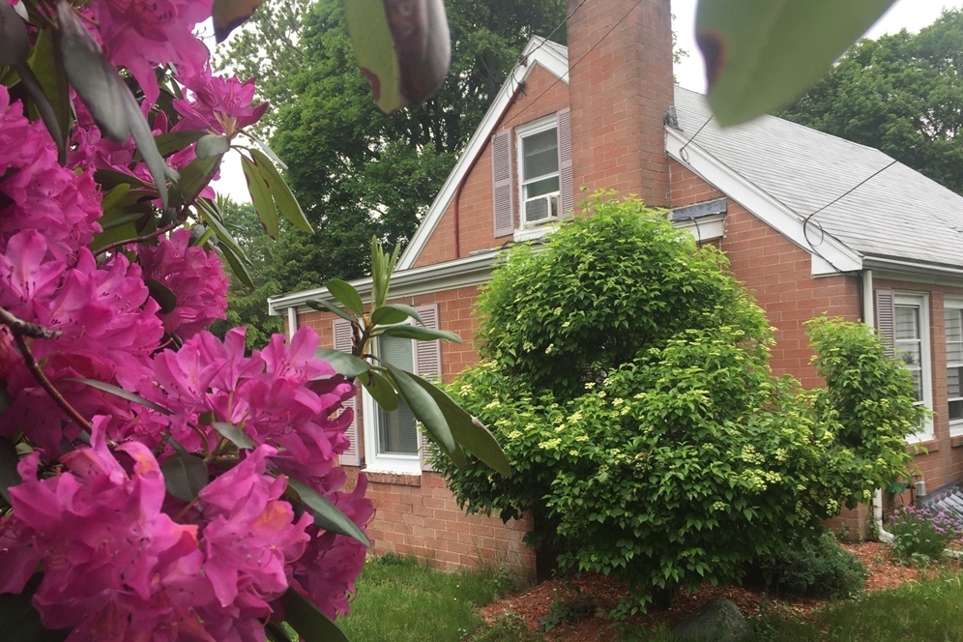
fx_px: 829
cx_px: 489
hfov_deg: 60.3
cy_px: 367
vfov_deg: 42.2
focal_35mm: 31
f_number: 2.2
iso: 32
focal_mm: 4.15
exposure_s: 1/353
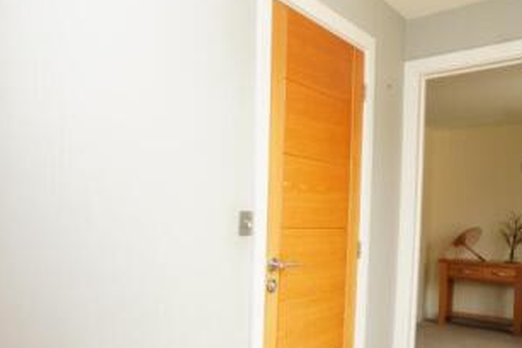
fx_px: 464
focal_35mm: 32
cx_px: 138
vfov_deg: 40.5
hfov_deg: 56.1
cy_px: 240
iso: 640
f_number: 10
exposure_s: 1/60
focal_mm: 10
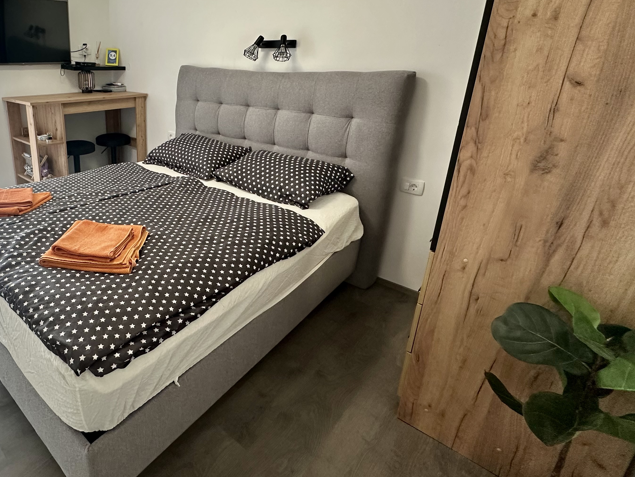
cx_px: 173
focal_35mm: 21
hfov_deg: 74.4
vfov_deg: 62.7
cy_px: 184
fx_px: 385
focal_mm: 2.22
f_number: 2.2
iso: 250
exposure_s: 1/99
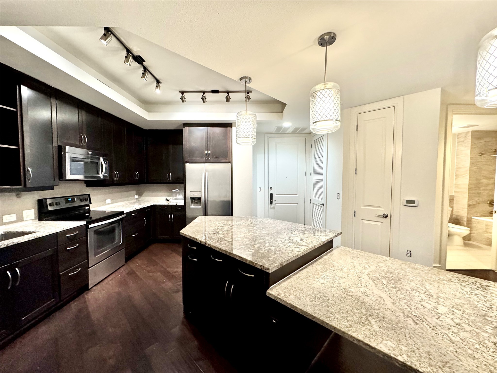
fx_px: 201
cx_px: 248
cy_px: 186
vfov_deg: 85.7
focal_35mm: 14
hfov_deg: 102.1
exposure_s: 1/60
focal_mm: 2.22
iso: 320
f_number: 2.2
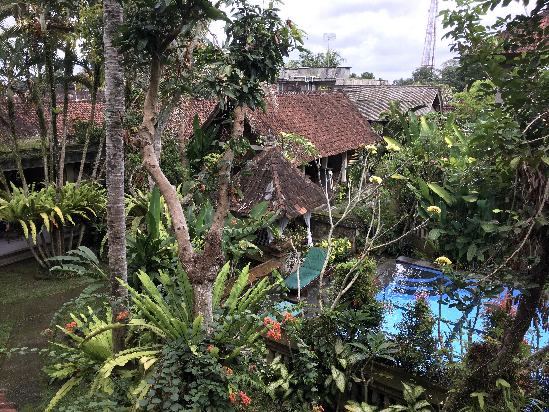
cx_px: 274
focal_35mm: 29
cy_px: 206
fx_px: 460
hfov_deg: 61.7
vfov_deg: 48.2
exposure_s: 1/305
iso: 25
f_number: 2.2
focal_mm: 4.15
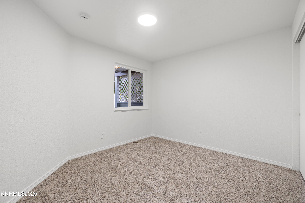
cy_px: 102
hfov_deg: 100.4
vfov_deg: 77.3
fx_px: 127
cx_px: 152
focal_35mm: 15
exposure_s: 1.3
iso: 100
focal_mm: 10
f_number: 6.3
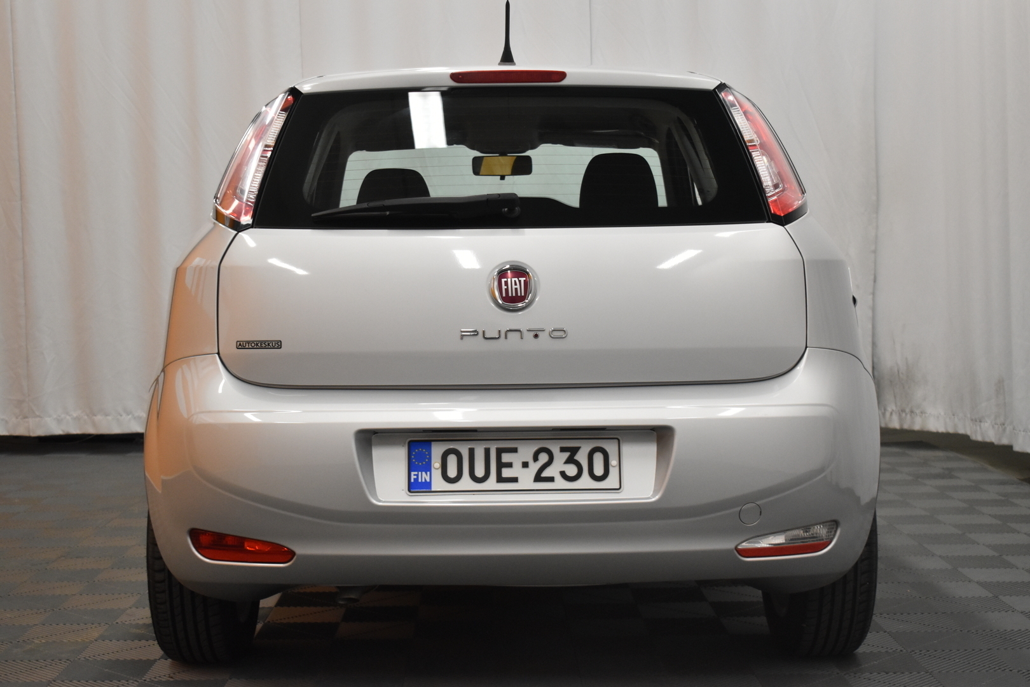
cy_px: 344
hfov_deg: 35.1
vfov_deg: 23.8
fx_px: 1631
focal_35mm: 57
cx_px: 515
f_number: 4.8
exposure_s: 1/60
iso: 1600
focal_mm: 38
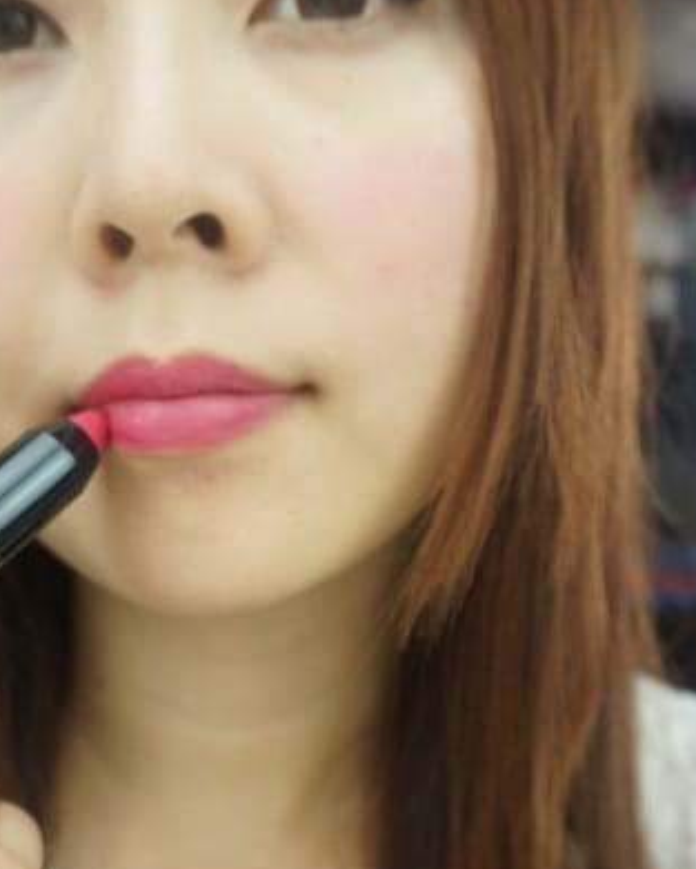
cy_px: 532
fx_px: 1184
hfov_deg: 32.6
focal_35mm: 46
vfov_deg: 40.1
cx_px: 269
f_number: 4
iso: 400
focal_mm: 16
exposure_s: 1/160
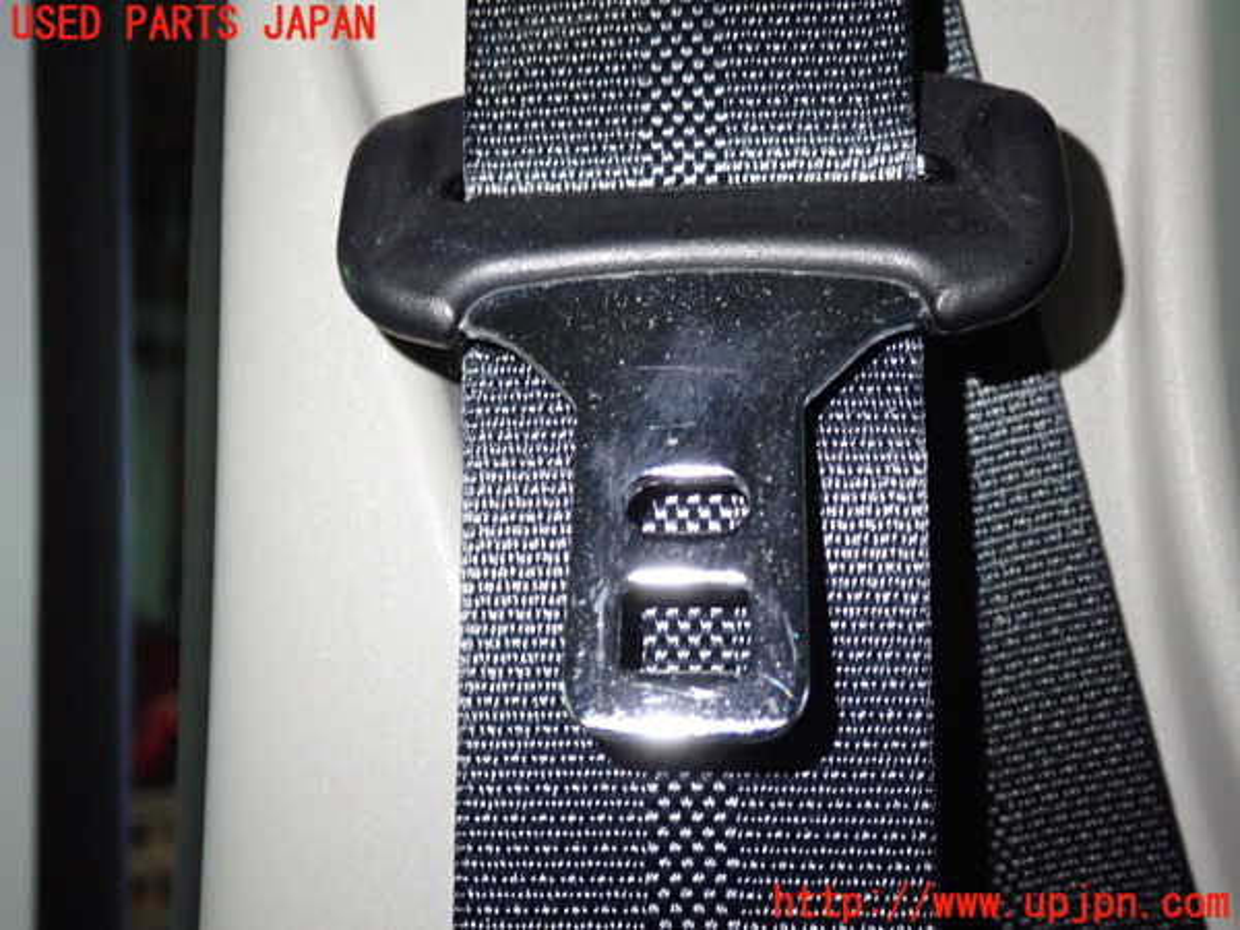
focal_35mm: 38
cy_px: 465
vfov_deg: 37.7
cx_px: 620
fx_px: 1361
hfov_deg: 49.0
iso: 640
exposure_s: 1/40
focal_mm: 6.83
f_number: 2.7
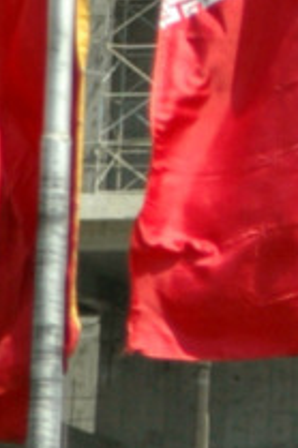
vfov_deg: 1.8
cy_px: -156
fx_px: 13929
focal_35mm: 1120
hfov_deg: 1.2
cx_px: 704
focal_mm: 122
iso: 400
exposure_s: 1/1250
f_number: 5.6
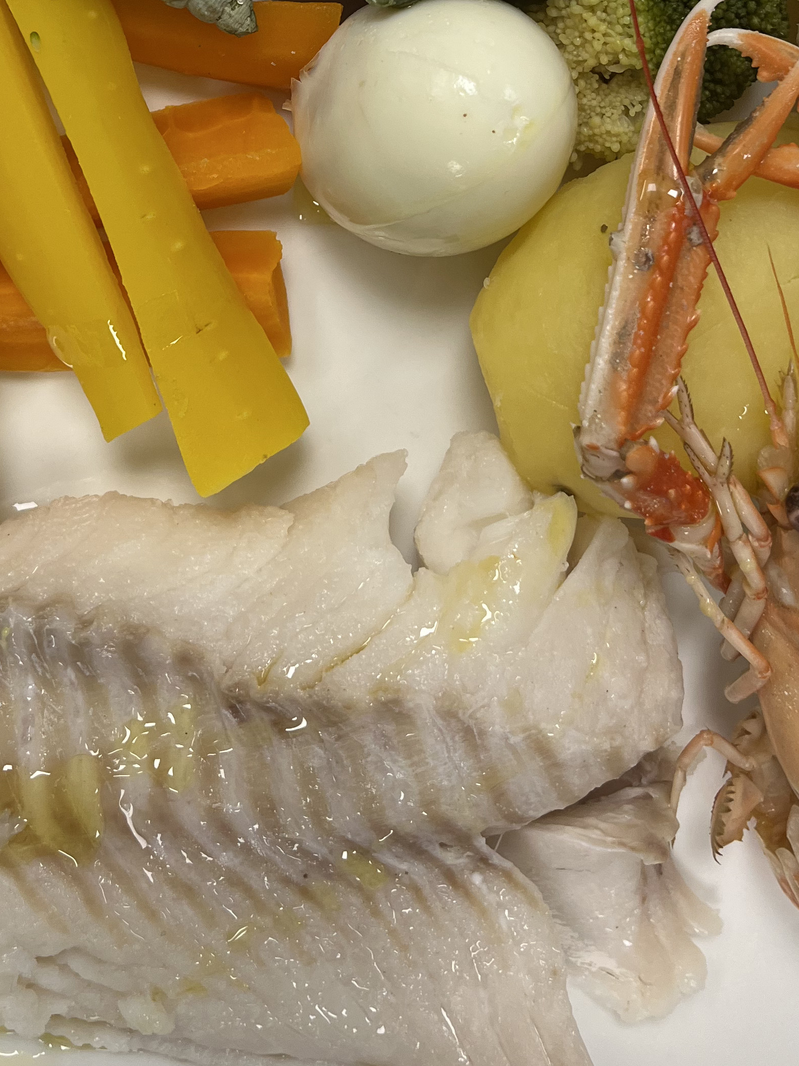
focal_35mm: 50
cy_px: 136
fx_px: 1539
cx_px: 344
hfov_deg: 29.1
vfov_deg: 36.2
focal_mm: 5.1
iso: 80
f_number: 1.6
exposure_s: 1/100
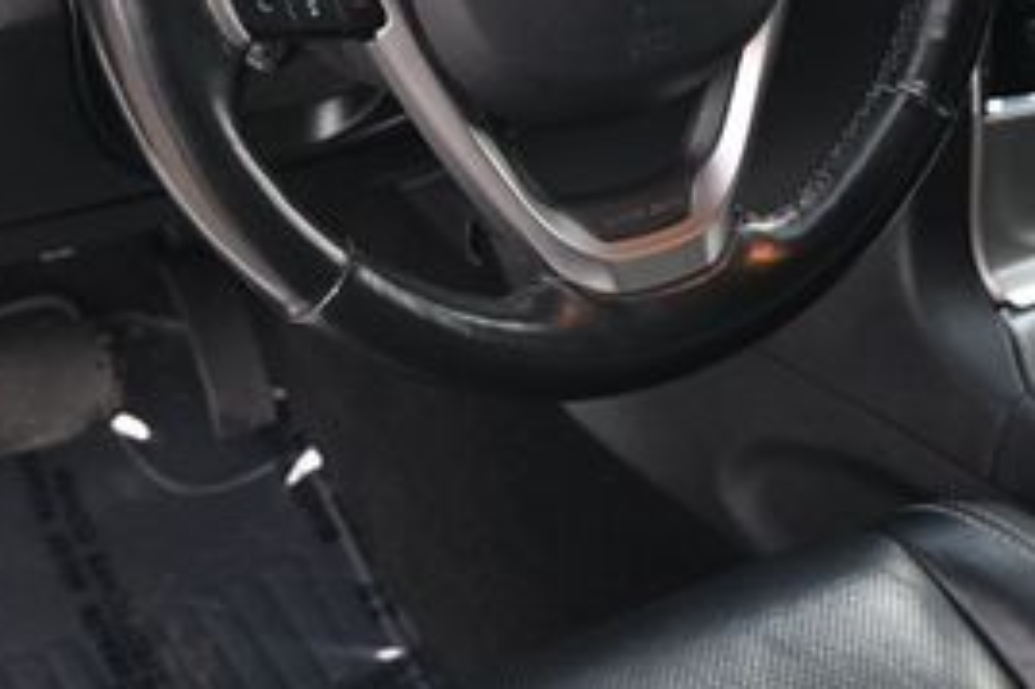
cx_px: 619
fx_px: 2201
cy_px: 38
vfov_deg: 17.5
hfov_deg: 26.4
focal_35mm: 77
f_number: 4
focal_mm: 21.5
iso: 400
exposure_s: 1/160
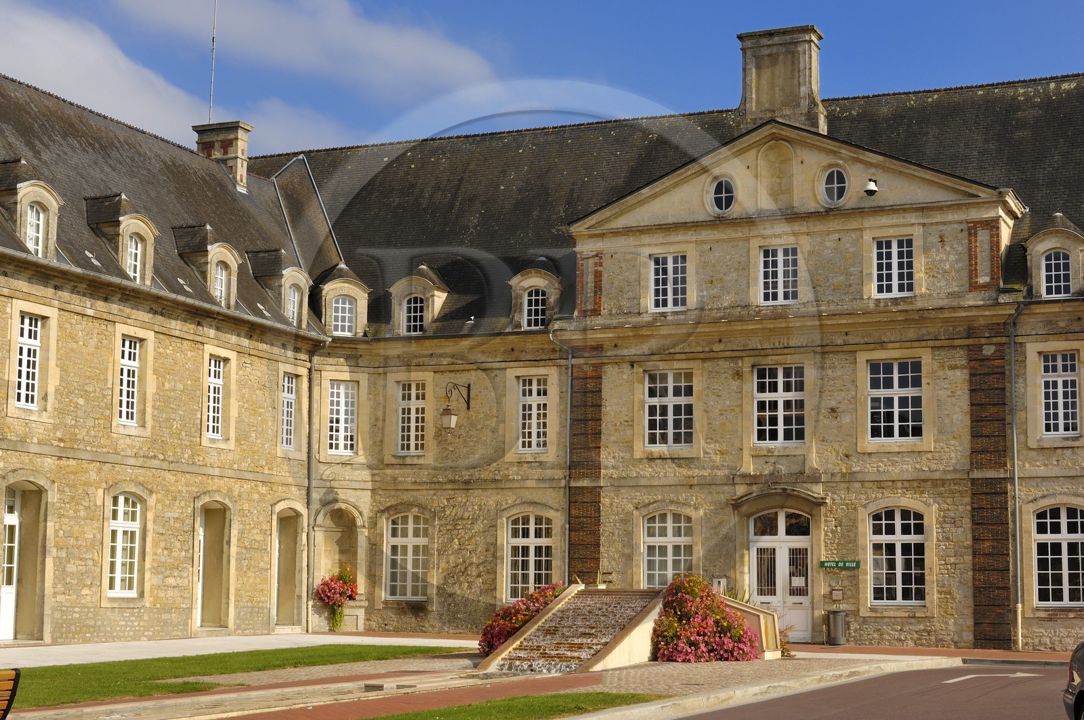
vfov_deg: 22.6
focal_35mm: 60
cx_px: 542
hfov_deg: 33.4
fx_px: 1804
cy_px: 360
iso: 100
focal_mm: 40
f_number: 11
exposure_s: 1/160
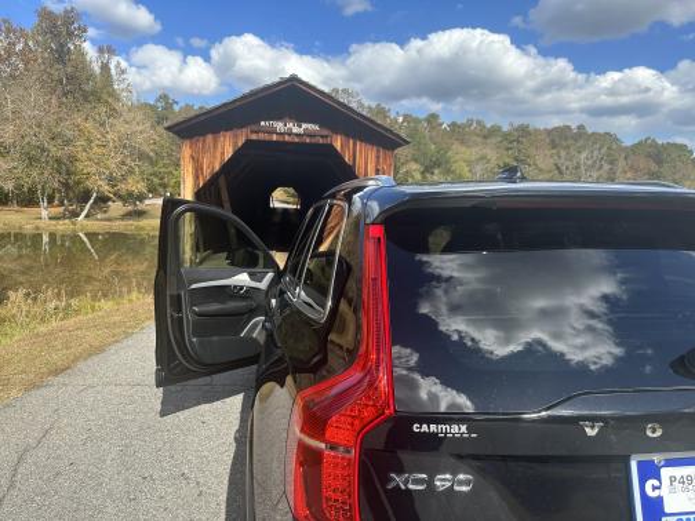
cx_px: 348
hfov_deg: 71.6
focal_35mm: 24
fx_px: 482
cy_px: 260
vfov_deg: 56.8
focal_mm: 6.86
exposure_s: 1/2469
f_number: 1.78
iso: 80
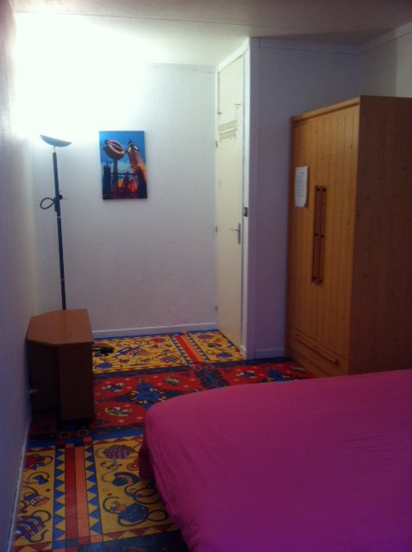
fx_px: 557
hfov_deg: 40.6
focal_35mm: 35
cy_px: 276
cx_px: 206
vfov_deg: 52.7
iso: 80
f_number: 2.8
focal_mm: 3.85
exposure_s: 1/20
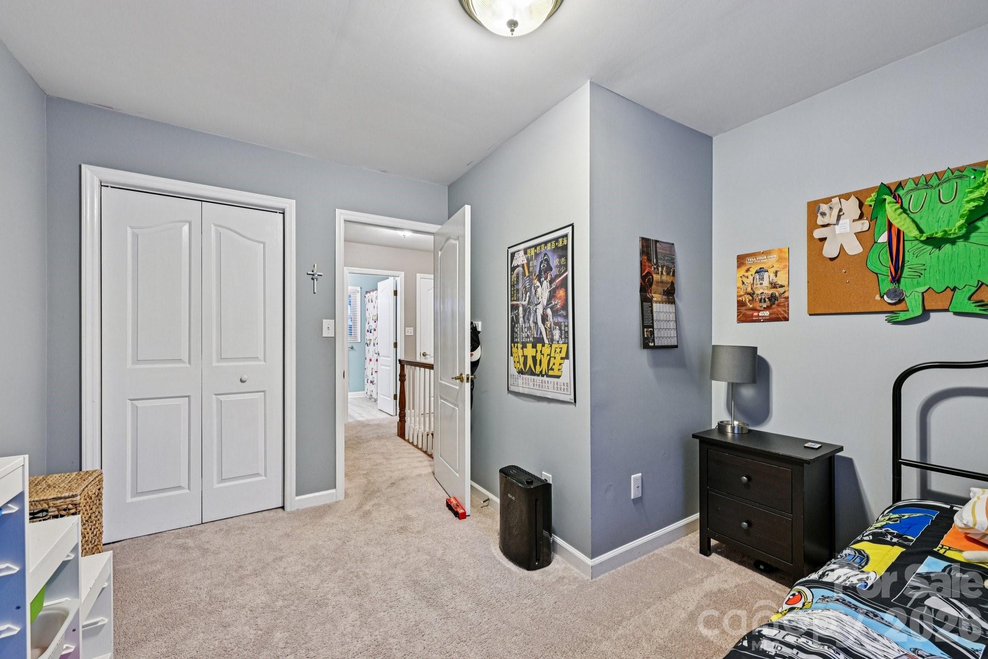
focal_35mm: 14
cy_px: 330
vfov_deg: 81.2
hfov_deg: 104.3
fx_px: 384
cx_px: 494
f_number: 8
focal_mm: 14
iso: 400
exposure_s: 1/5
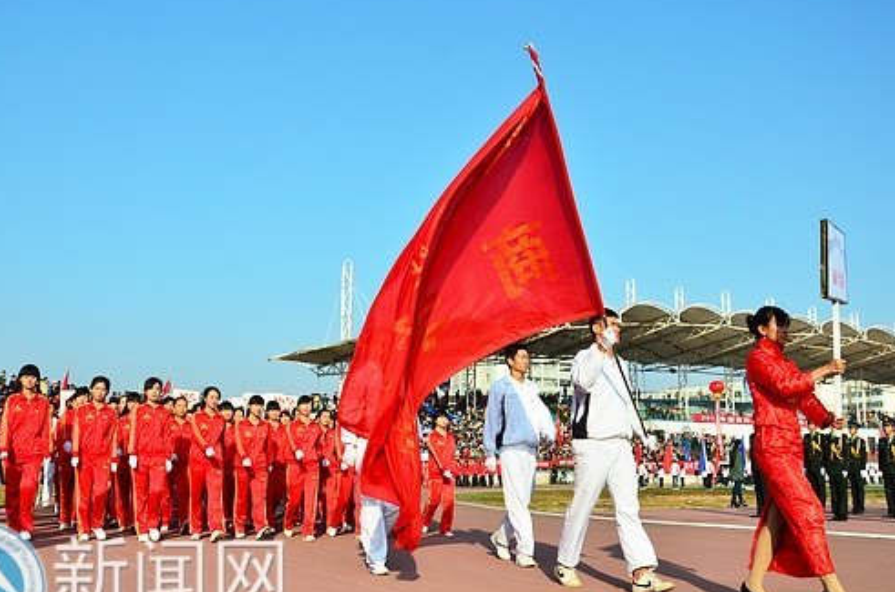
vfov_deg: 39.8
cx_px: 421
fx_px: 819
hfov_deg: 57.3
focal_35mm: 33
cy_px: 320
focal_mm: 18
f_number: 6.3
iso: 160
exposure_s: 1/800
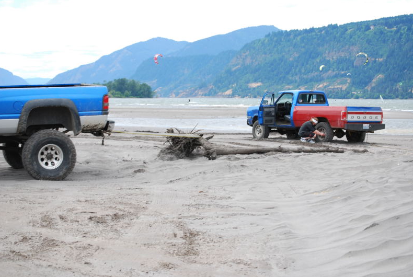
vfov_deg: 16.4
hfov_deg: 24.3
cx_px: 207
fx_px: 960
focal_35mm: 84
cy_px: 139
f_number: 7.1
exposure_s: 1/200
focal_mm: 55
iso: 100
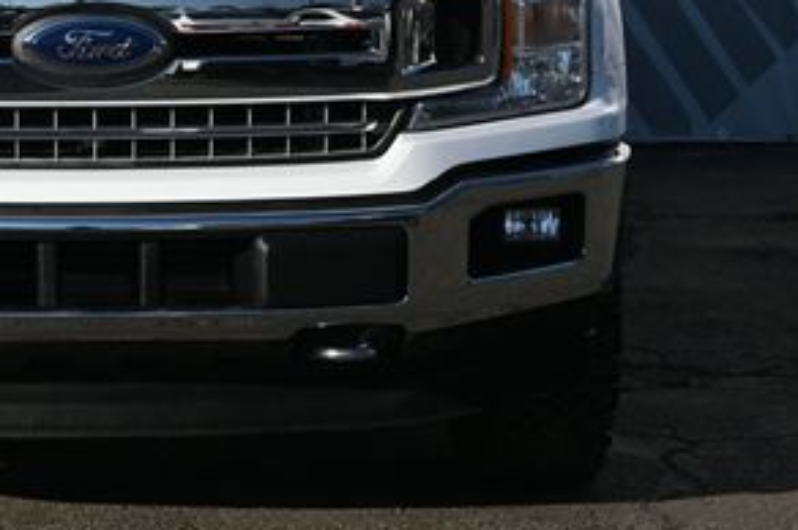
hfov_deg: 12.9
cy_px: -8
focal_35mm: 158
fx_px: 3498
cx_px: 87
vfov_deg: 8.6
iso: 100
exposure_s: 1/320
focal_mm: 48
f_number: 6
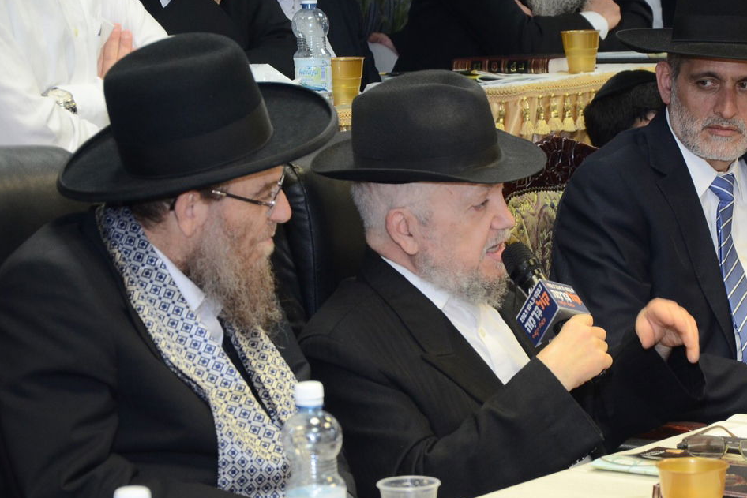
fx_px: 3362
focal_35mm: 162
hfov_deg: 12.7
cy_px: 301
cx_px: 473
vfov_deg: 8.5
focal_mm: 80
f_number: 5.6
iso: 1000
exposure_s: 1/80
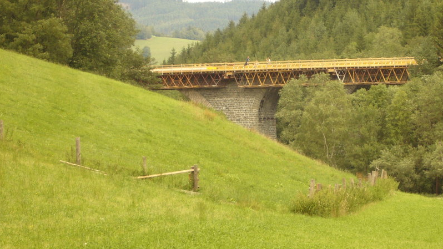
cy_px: 101
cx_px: 298
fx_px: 2021
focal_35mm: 172
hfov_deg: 12.5
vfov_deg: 7.1
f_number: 5
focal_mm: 17.4
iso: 80
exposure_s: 1/100
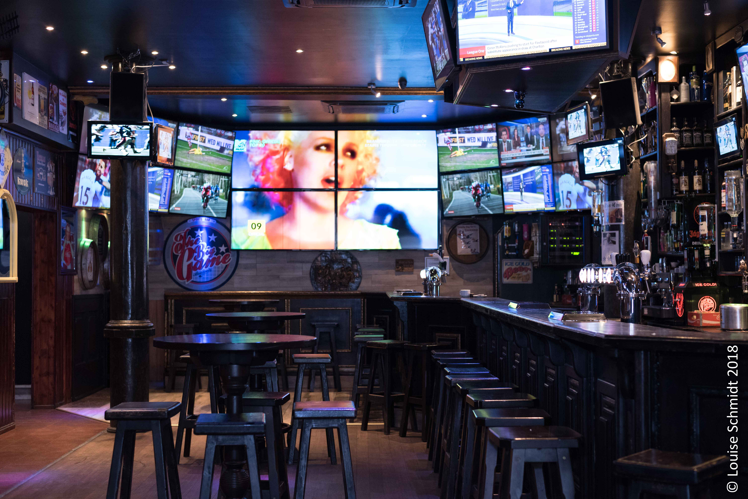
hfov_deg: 39.6
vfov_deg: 27.0
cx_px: 374
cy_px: 250
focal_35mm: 50
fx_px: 1039
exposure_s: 1/60
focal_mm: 50
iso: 2000
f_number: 3.2
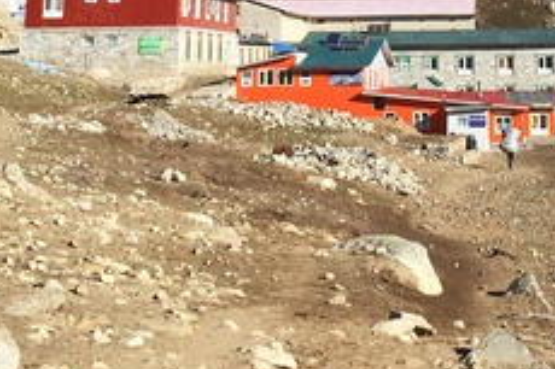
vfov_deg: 15.2
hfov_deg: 23.6
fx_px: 1294
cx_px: 487
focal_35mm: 84
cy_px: -157
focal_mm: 4.15
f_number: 2.2
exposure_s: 1/1883
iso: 32
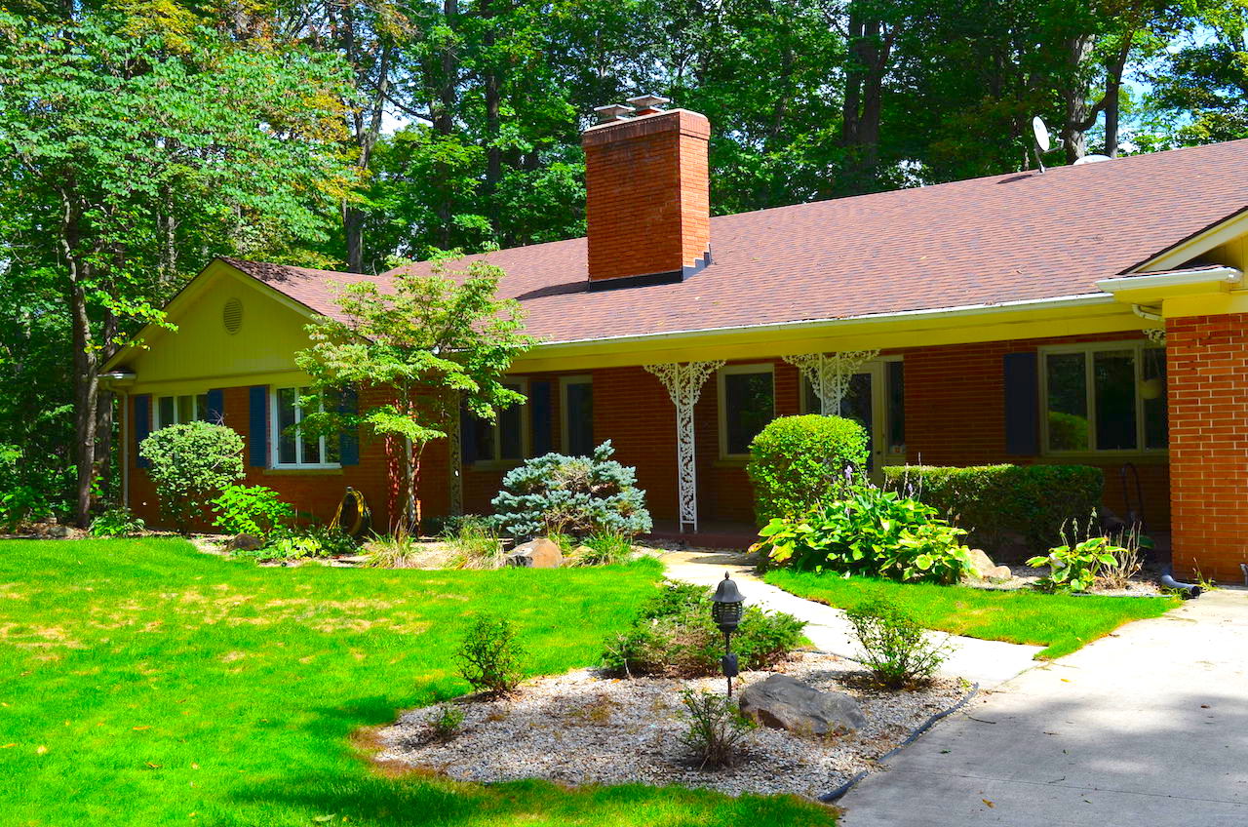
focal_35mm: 40
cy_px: 414
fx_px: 1401
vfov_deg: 32.9
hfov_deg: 48.0
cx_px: 624
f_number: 10
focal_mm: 27
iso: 200
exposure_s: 1/250
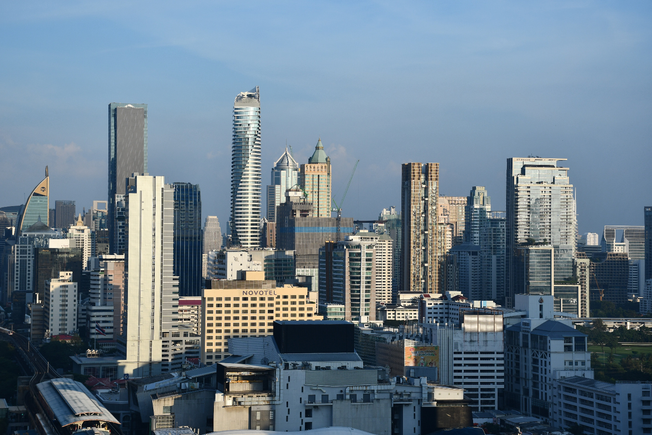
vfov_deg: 18.2
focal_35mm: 75
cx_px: 326
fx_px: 1358
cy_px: 218
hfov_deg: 27.0
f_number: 8
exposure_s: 1/250
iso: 160
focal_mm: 50
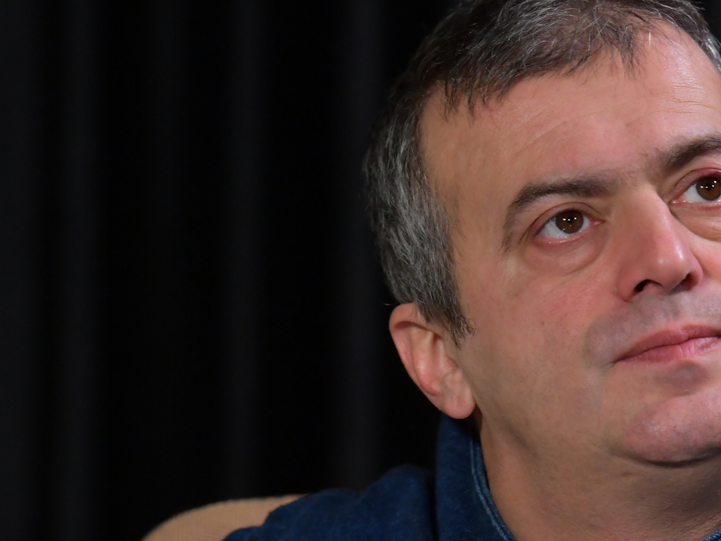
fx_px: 7437
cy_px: 388
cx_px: 629
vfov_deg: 4.2
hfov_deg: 5.5
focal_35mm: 357
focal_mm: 175
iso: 2500
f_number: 4.5
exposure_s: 1/400
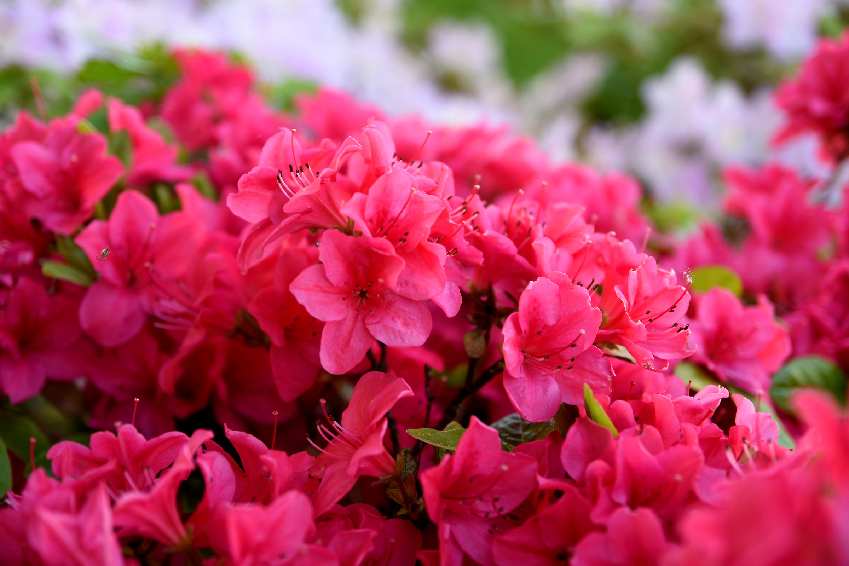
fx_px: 1769
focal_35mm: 75
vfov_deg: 18.2
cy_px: 283
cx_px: 424
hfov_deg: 27.0
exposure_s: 1/160
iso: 100
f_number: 2.8
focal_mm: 50
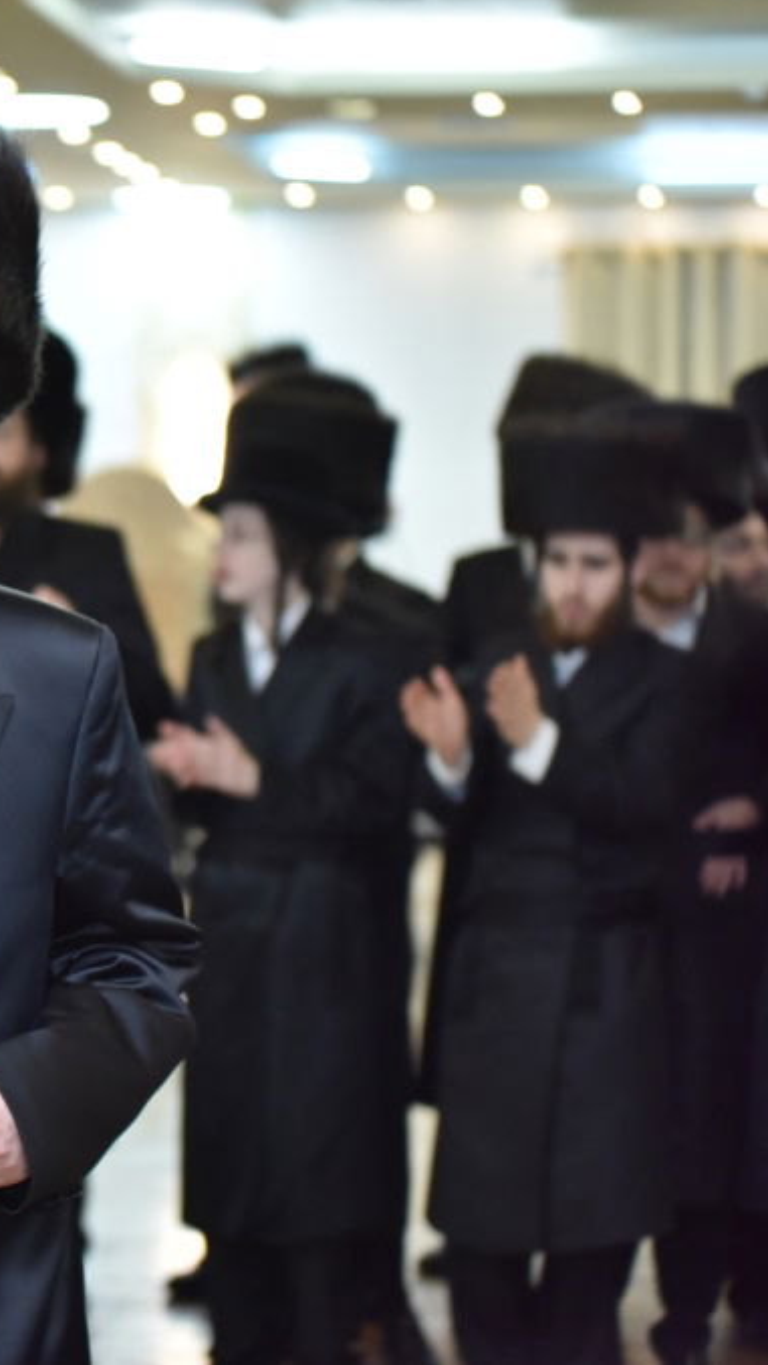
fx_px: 4017
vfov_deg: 19.3
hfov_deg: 10.7
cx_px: -256
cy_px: 678
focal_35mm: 111
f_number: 2.8
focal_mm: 70
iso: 1600
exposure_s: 1/200
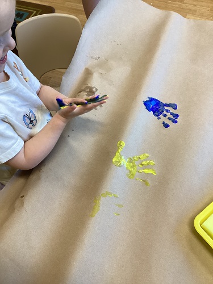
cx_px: 106
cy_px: 142
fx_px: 254
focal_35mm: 31
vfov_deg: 58.4
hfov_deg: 45.4
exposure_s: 1/60
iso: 100
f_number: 2.4
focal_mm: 3.3
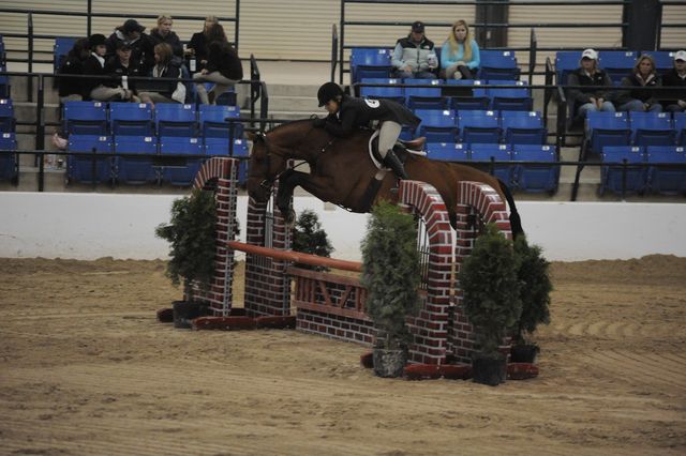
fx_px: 3809
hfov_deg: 10.3
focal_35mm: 200
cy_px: 228
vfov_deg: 6.9
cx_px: 343
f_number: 2.8
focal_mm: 200
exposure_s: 1/400
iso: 6400
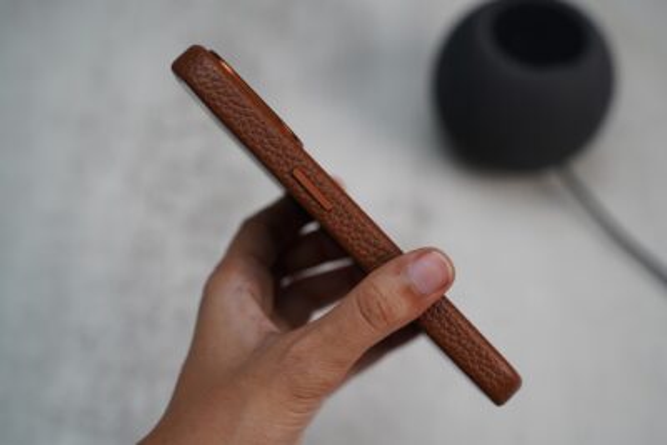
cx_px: 334
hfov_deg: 36.2
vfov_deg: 24.6
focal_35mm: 55
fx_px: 1019
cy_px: 222
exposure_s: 1/60
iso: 500
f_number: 4
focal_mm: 55
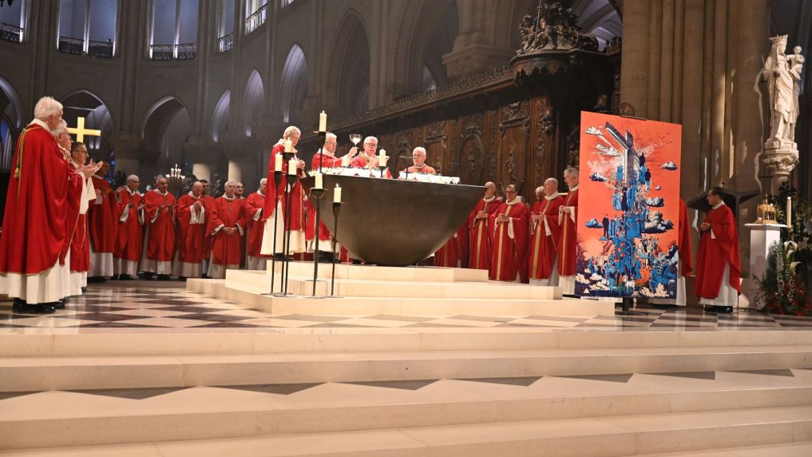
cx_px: 408
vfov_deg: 30.4
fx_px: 840
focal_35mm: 39
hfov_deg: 51.6
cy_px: 199
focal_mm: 37
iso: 1600
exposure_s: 1/125
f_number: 2.8
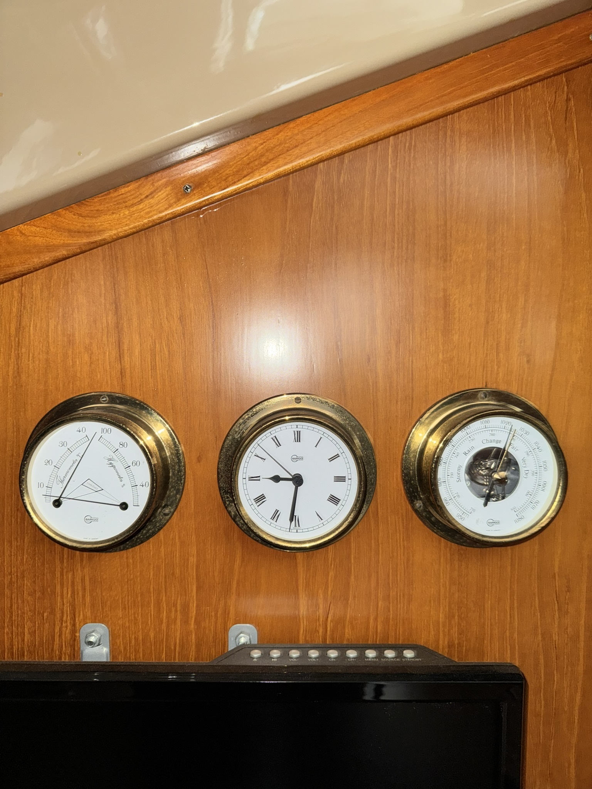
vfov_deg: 71.6
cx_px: 296
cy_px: 394
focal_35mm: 24
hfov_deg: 56.8
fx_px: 547
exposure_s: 1/4
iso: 50
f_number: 1.78
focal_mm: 6.76
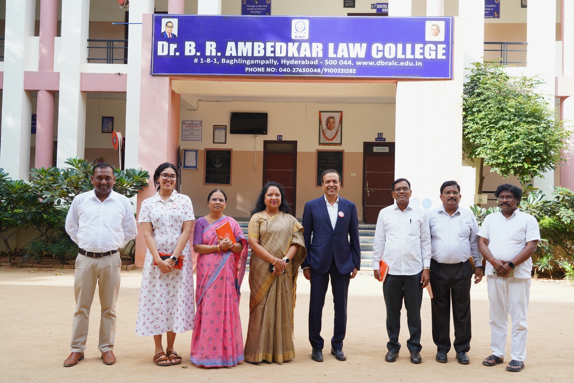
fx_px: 526
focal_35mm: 33
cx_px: 287
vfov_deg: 40.0
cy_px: 192
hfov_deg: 57.2
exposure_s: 1/250
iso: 400
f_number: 5.6
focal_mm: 33
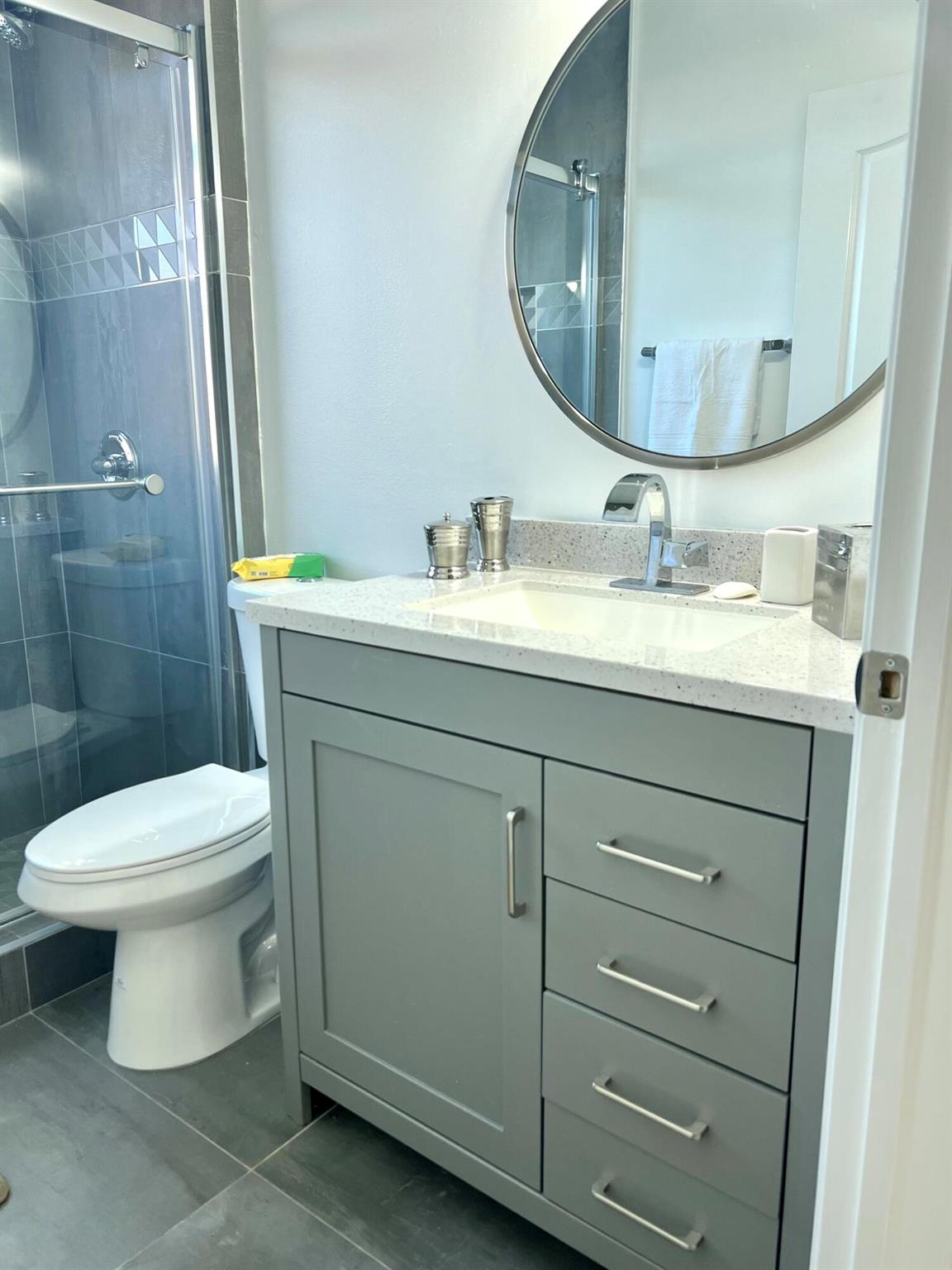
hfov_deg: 53.1
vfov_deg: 67.3
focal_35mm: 26
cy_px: 635
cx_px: 476
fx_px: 953
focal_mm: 5.7
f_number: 1.5
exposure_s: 1/120
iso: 125
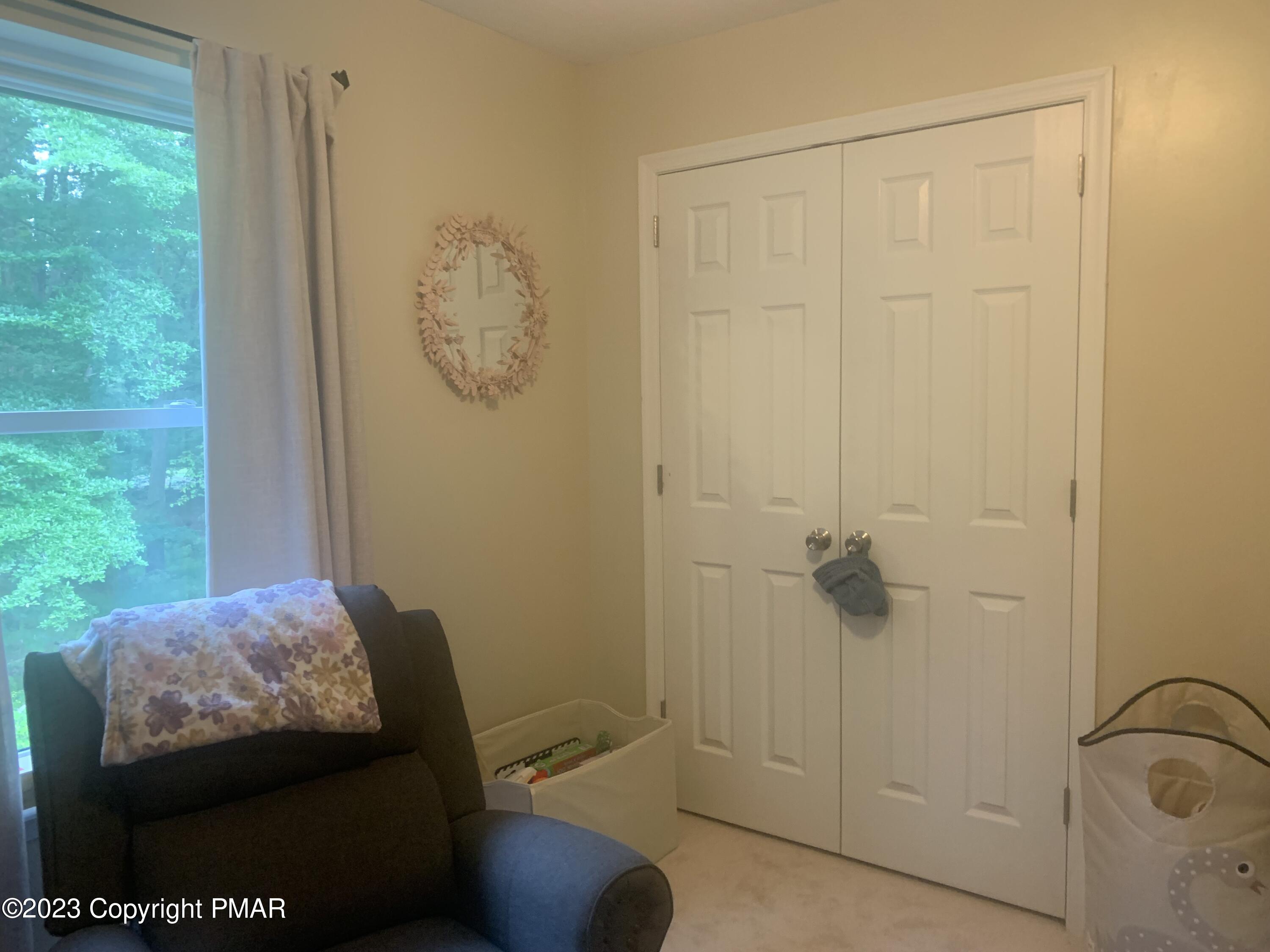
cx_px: 635
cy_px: 476
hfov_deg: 67.3
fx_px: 954
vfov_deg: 53.1
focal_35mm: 26
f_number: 1.8
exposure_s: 1/60
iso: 200
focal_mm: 4.25
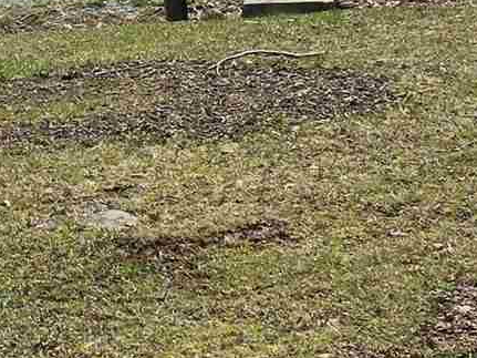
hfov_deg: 11.4
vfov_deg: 8.6
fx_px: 2259
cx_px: -288
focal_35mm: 164
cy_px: -330
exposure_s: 1/7939
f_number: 1.4
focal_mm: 6.5
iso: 50
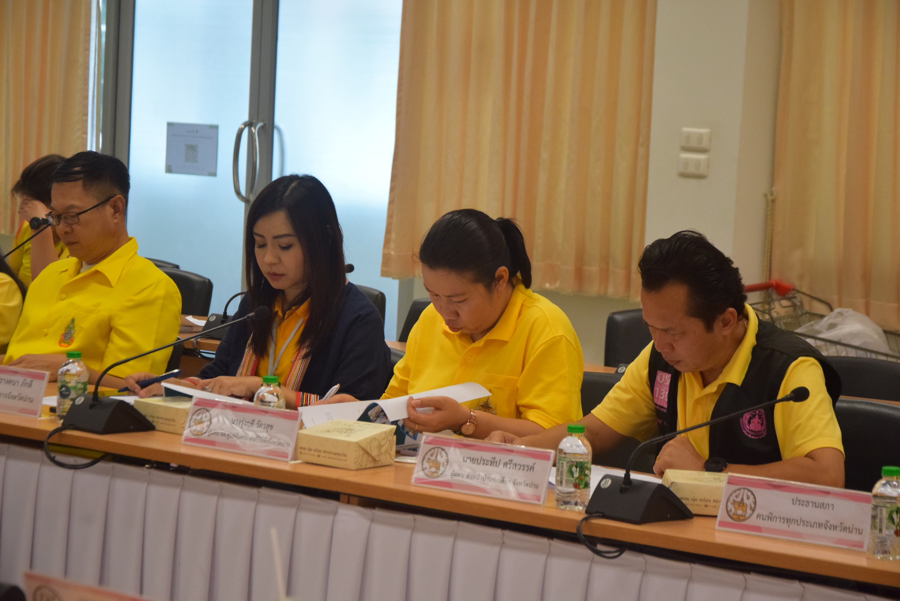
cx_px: 450
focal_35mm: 105
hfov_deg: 19.5
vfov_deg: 13.0
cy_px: 300
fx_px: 2626
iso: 1600
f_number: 5.3
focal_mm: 70
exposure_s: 1/250
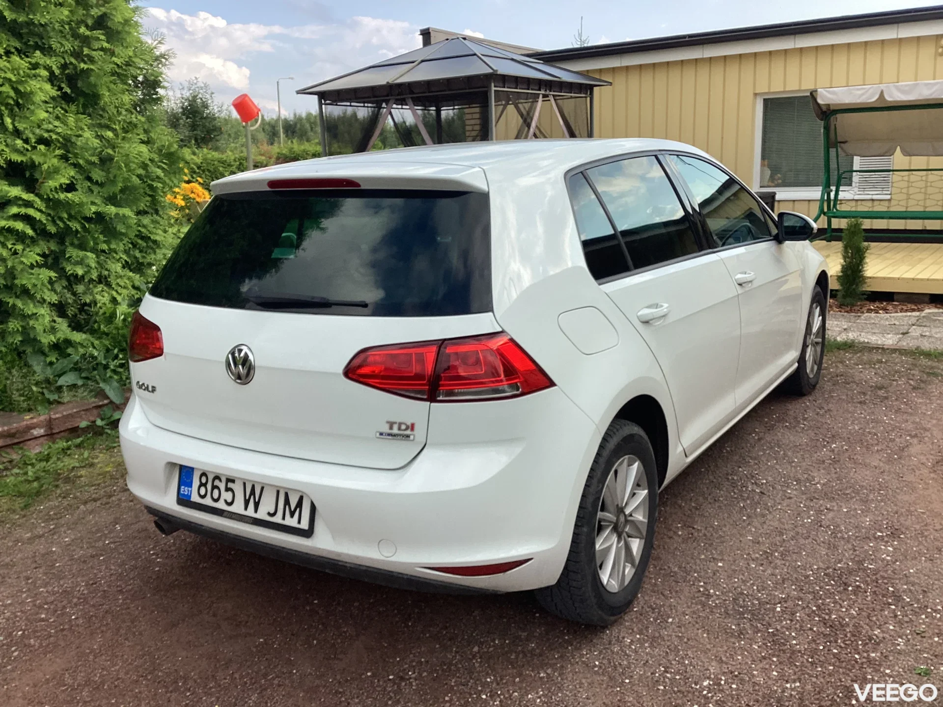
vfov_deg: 45.4
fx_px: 844
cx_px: 472
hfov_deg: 58.4
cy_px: 354
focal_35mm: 31
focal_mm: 3.3
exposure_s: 1/488
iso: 25
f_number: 2.4
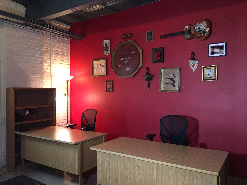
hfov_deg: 61.7
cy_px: 92
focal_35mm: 29
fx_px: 207
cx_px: 124
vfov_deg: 48.2
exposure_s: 1/20
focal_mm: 4.15
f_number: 2.2
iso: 200
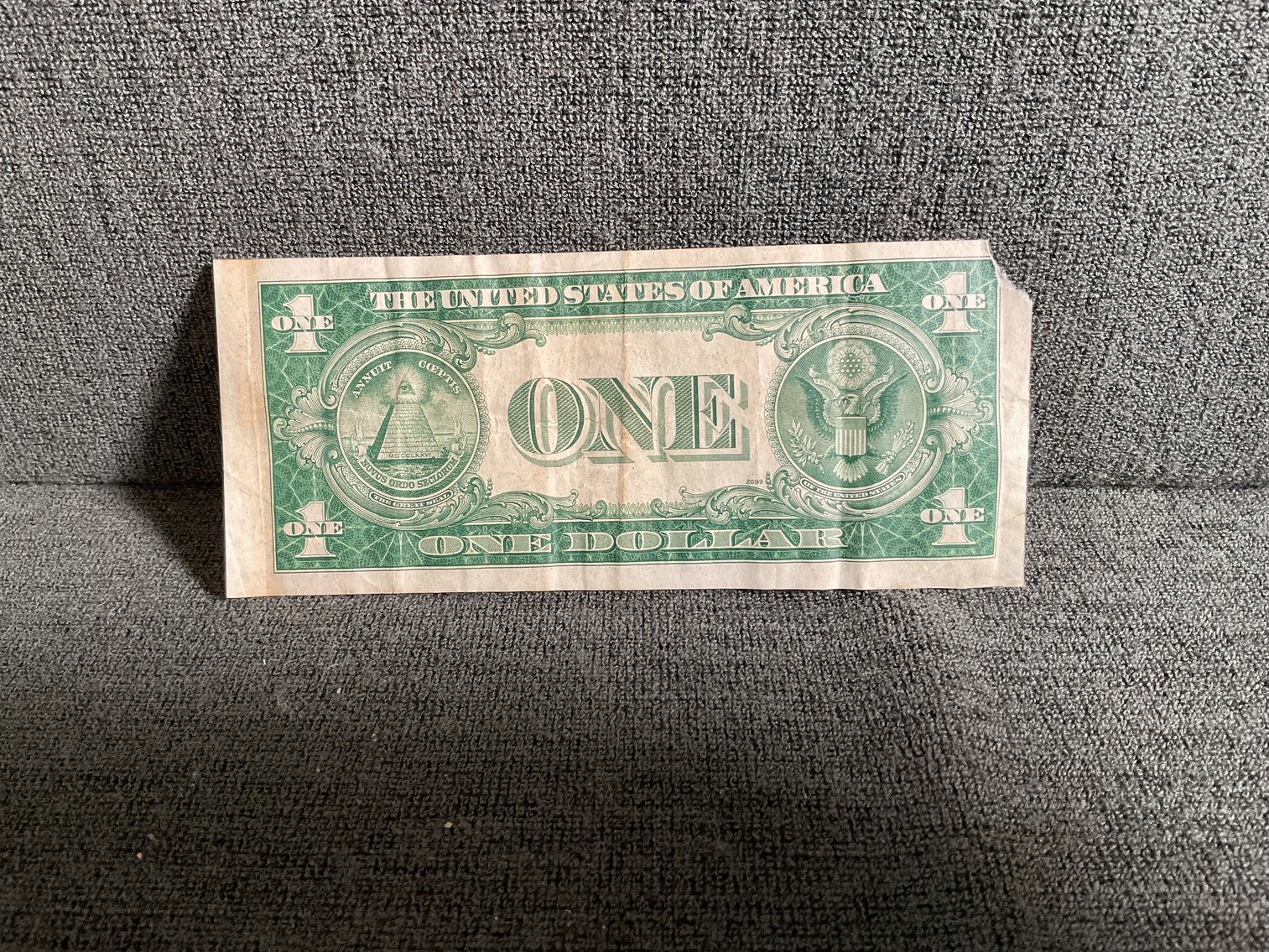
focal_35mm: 29
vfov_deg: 48.2
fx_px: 1063
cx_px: 634
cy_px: 476
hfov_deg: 61.7
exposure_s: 1/60
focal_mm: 3
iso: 160
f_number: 1.8
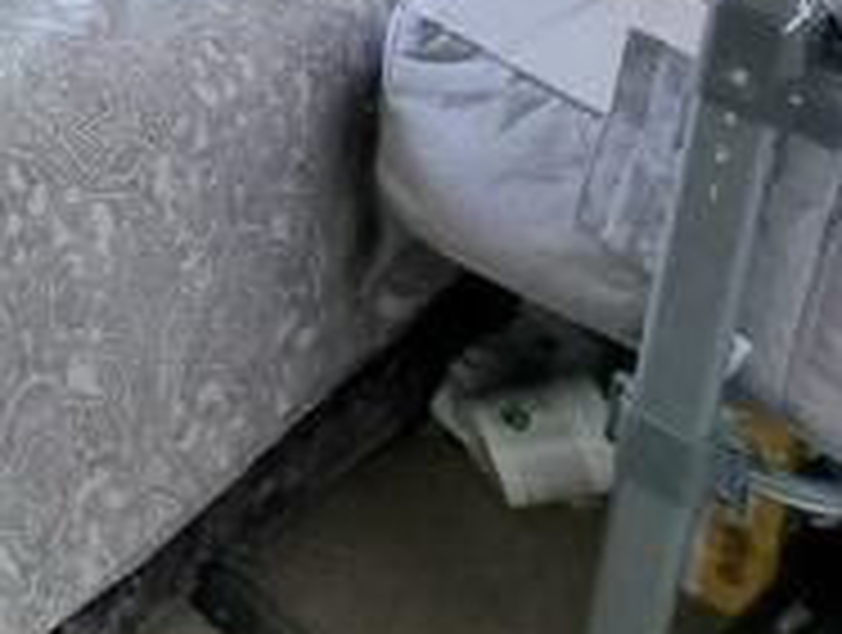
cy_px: -679
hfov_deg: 19.4
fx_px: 1730
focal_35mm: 71
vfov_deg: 15.8
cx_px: -725
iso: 160
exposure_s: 1/60.2
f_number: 2.2
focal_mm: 2.2
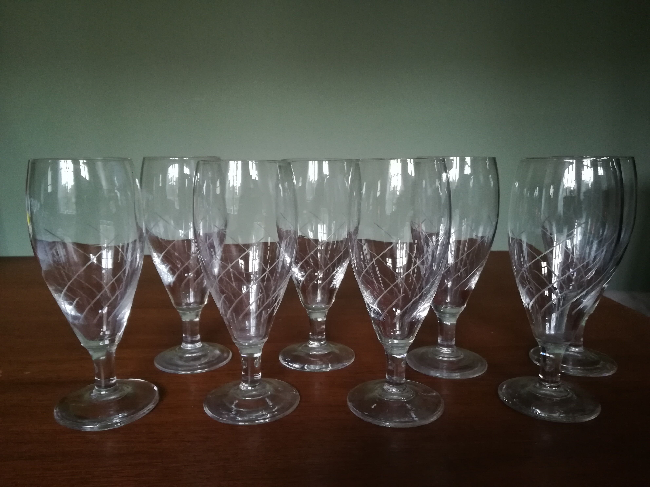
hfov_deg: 67.3
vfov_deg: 53.1
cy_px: 244
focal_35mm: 26
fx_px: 488
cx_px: 325
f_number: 2.2
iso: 400
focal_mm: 3.83
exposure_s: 1/24
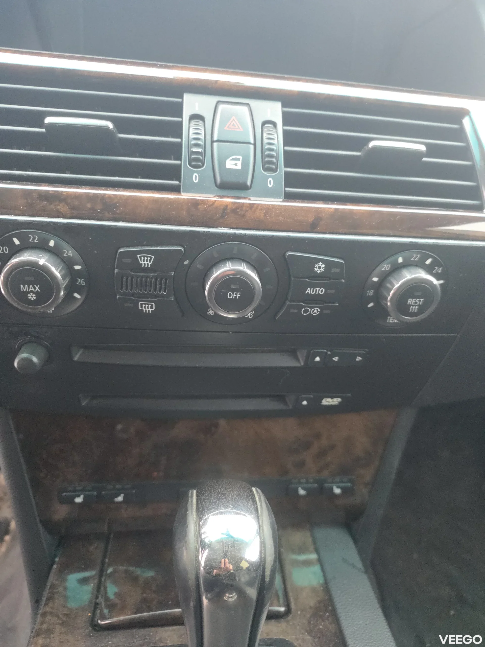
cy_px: 324
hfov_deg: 58.9
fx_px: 430
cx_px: 242
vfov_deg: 73.9
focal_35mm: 23
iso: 1000
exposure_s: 1/100
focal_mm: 6.25
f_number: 1.7
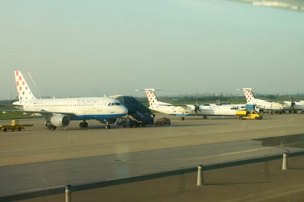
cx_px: 228
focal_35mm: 72
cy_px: 105
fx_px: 606
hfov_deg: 27.8
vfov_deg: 18.9
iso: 100
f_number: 9
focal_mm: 29
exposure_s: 1/160
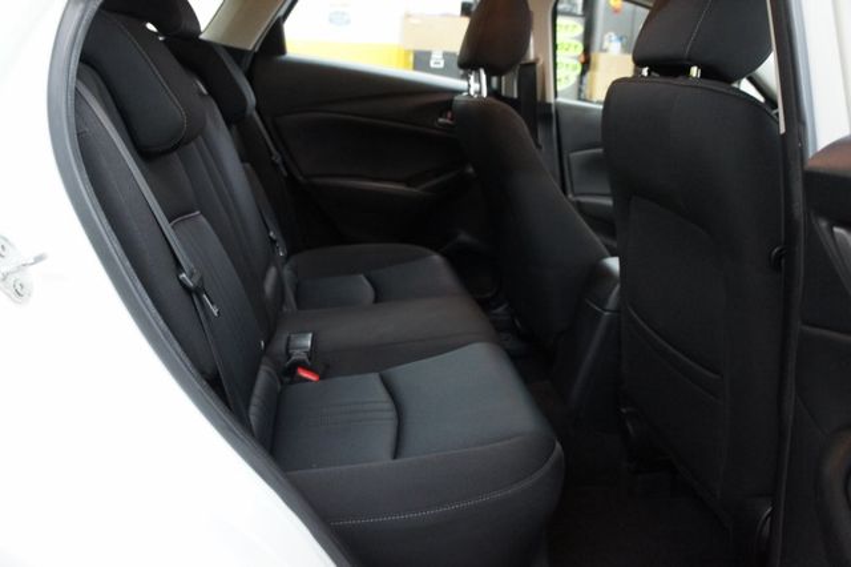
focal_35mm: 27
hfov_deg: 67.4
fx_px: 638
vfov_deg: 47.9
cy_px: 284
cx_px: 426
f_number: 3.5
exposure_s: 1/30
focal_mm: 18
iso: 1600
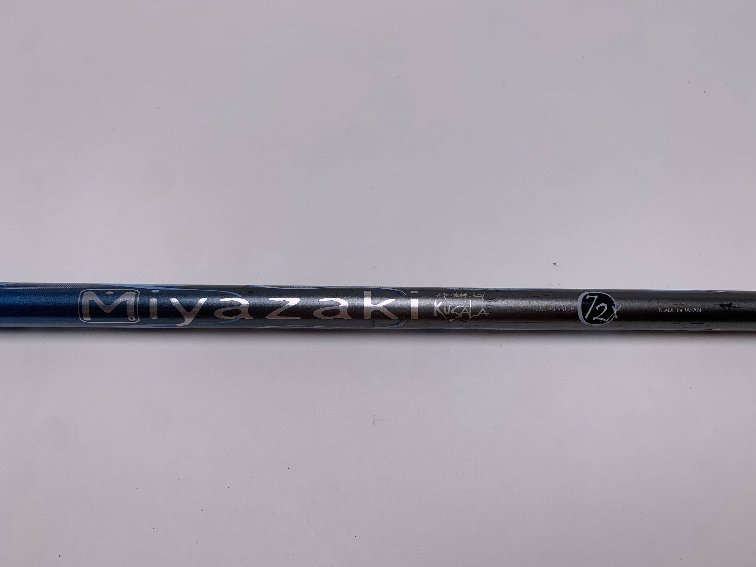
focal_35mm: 26
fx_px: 568
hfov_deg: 67.3
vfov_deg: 53.1
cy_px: 284
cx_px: 378
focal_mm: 4.25
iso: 25
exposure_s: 1/455
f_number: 1.8
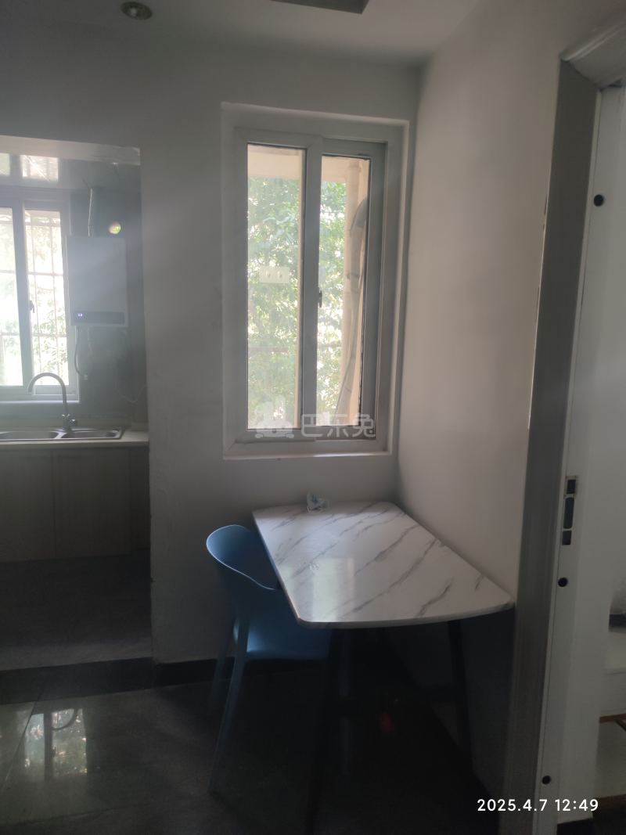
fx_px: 579
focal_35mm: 24
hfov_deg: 56.8
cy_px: 418
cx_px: 313
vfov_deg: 71.6
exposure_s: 1/100
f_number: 1.69
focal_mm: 6.72
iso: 137
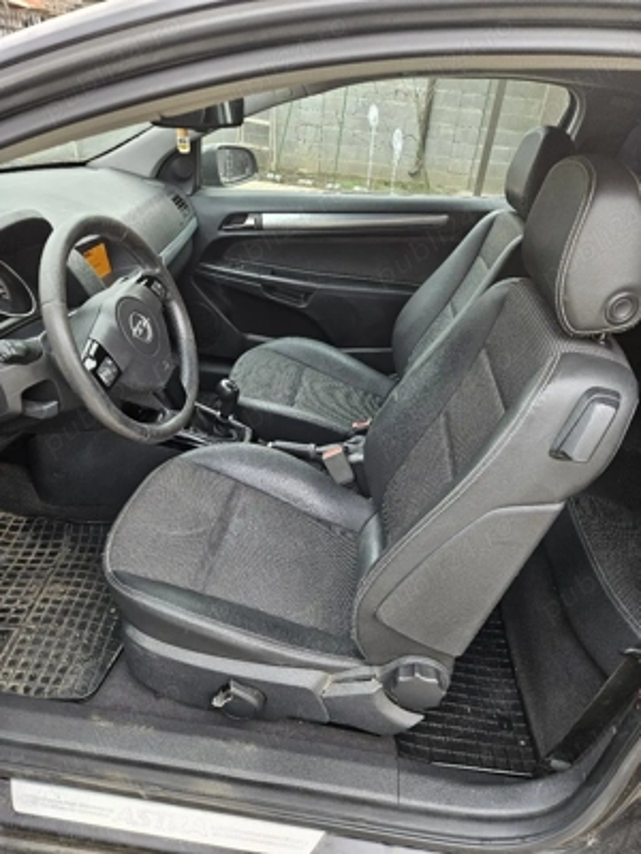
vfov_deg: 73.9
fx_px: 568
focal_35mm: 23
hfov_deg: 58.9
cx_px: 320
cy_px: 427
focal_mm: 5.4
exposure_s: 1/192
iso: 100
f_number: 1.8
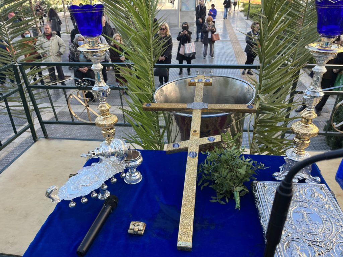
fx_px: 258
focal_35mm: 26
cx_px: 172
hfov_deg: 67.3
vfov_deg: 53.1
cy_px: 128
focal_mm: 5.1
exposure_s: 1/355
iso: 50
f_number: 1.6
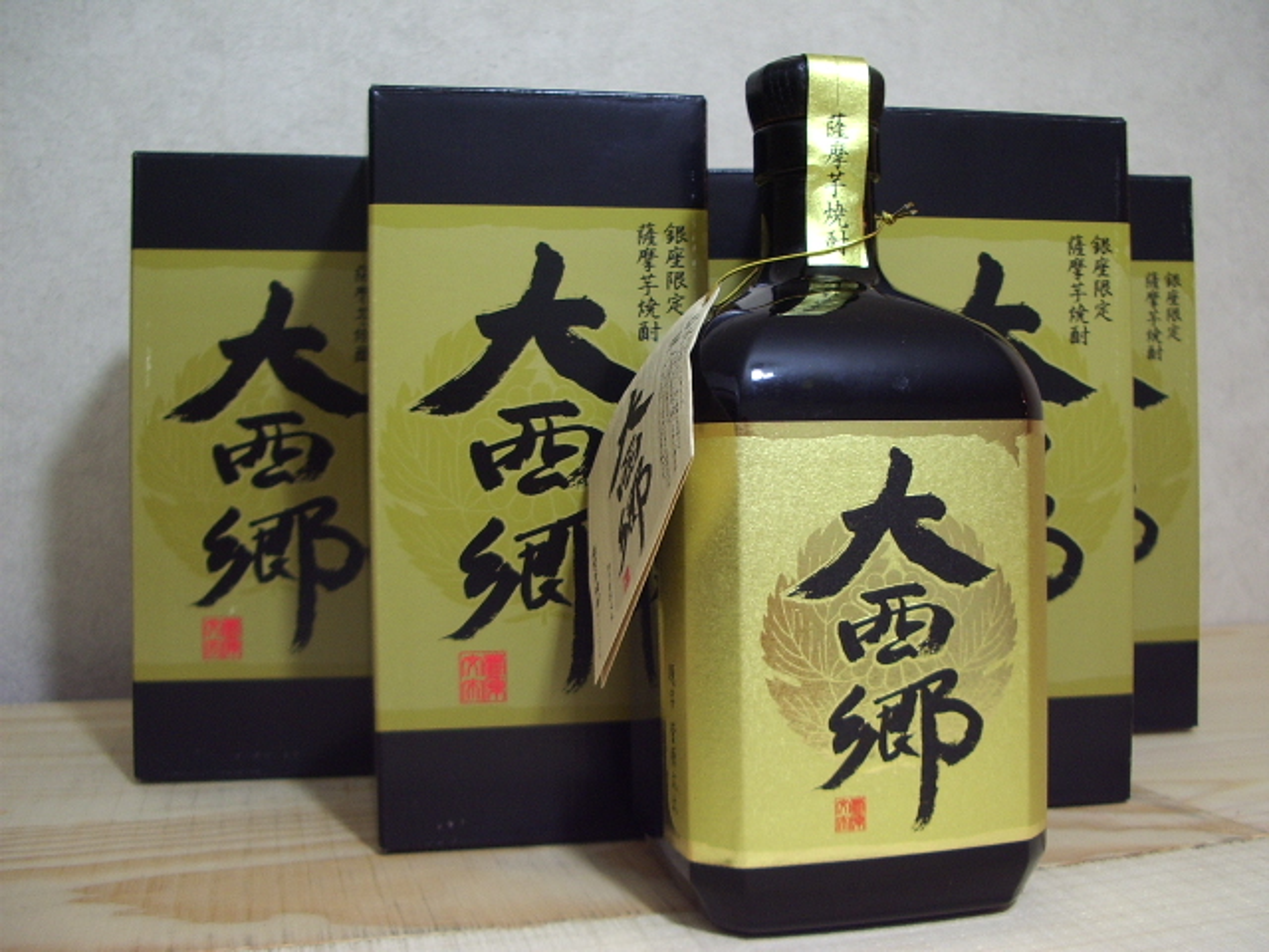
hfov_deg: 49.0
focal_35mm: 38
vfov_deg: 37.7
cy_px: 476
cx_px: 634
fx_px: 1393
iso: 100
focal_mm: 5.8
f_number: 2.6
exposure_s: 1/20
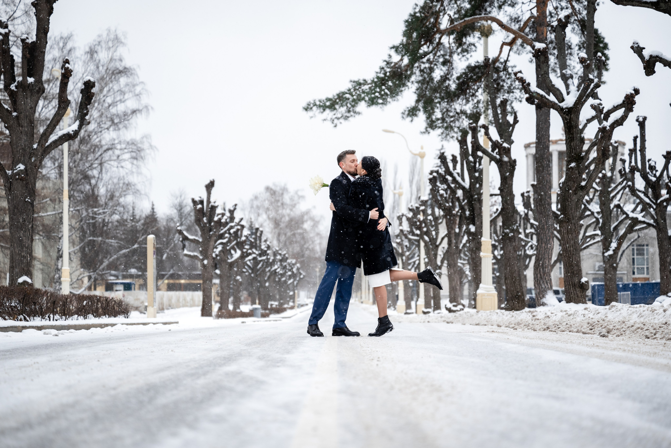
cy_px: 224
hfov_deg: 28.8
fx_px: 1305
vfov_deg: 19.5
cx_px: 336
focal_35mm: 70
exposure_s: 1/800
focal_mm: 70
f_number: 2.8
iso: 500
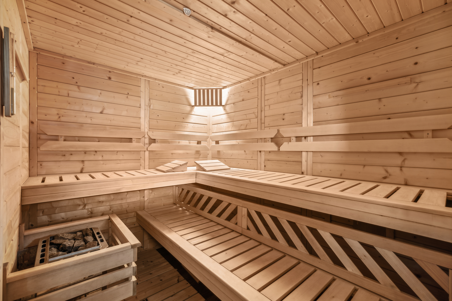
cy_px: 150
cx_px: 226
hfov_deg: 100.4
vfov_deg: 77.4
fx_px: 188
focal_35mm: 15
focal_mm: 15
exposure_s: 3
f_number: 9.5
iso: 100
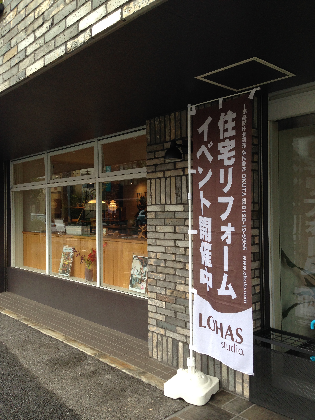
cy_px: 210
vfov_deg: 55.4
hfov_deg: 42.9
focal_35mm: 33
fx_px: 400
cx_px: 158
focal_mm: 4.12
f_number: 2.4
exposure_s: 1/120
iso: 80
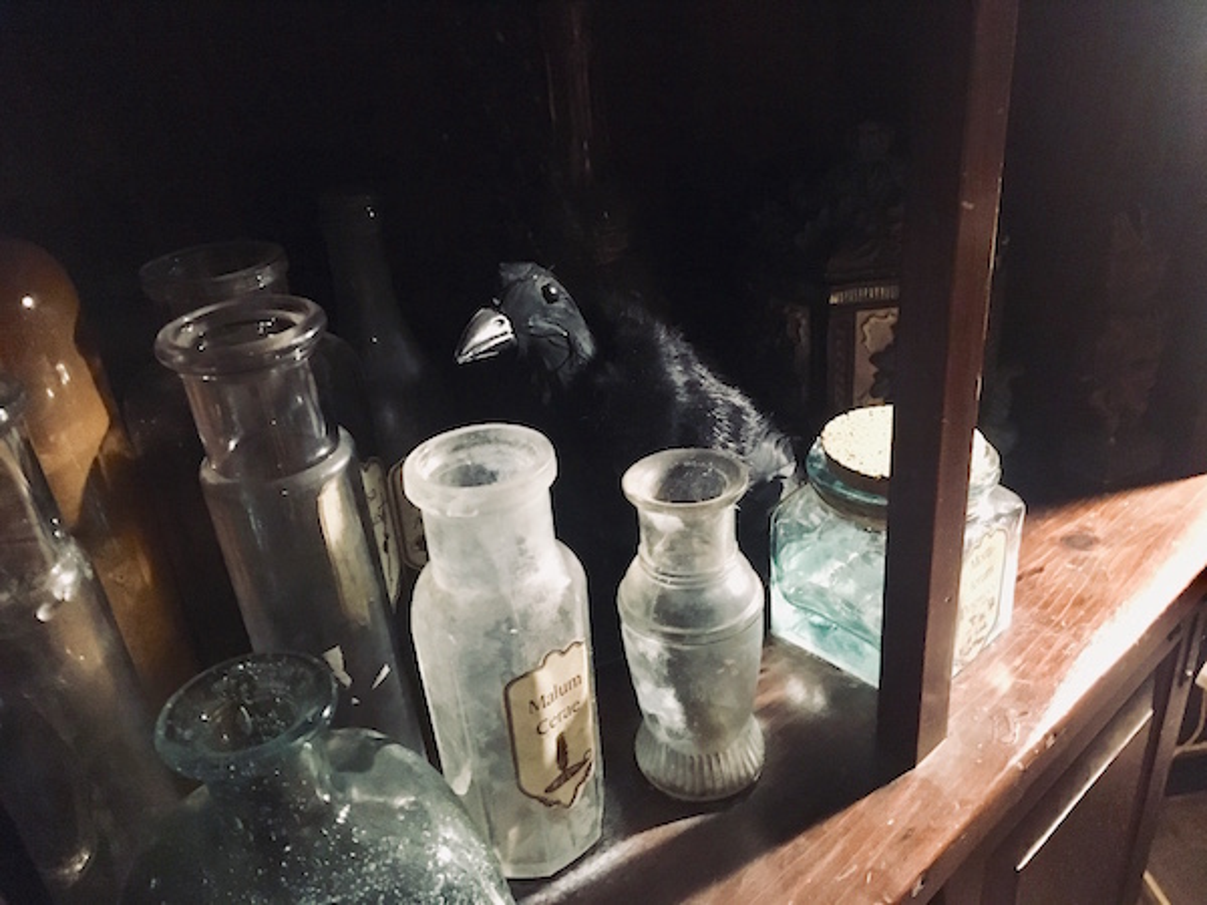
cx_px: 604
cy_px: 452
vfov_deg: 48.2
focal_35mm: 29
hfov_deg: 61.7
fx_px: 1011
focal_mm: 4.15
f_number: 2.2
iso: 1000
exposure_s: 1/15
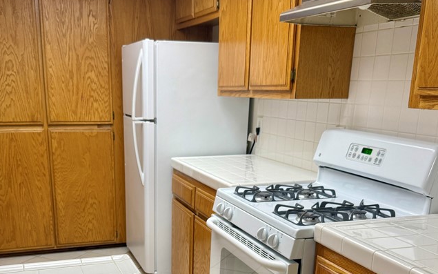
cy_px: 244
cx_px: 180
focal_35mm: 41
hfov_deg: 48.0
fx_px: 489
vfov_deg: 30.0
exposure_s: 1/120
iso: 100
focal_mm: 6.76
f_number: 1.78
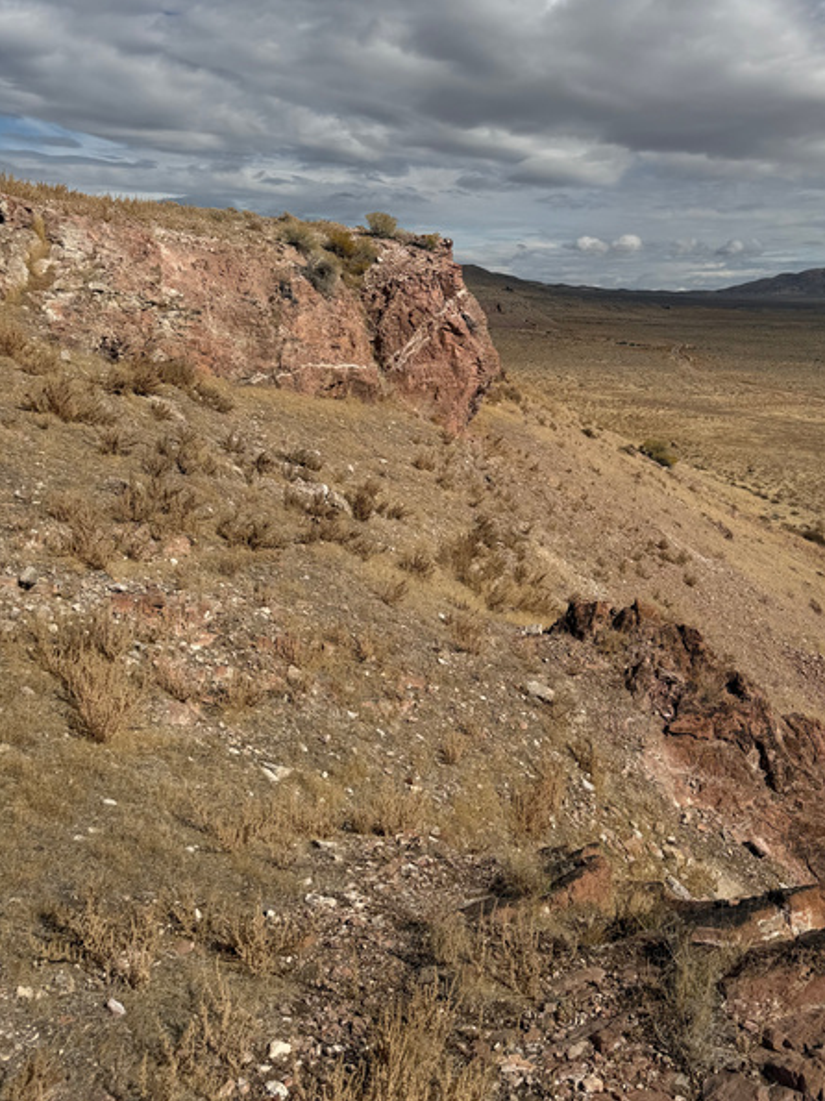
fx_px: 985
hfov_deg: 45.0
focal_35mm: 31
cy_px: 459
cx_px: 527
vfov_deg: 58.0
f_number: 1.78
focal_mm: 6.76
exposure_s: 1/11905
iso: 80
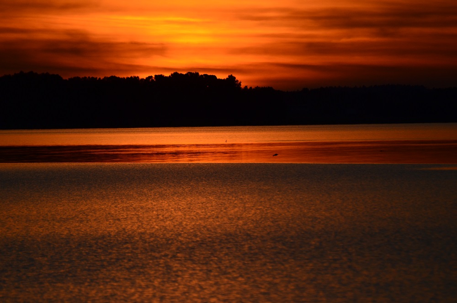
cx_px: 228
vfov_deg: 3.0
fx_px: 5700
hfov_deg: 4.6
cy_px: 152
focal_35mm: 450
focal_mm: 300
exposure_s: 1/8000
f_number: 5.6
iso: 720
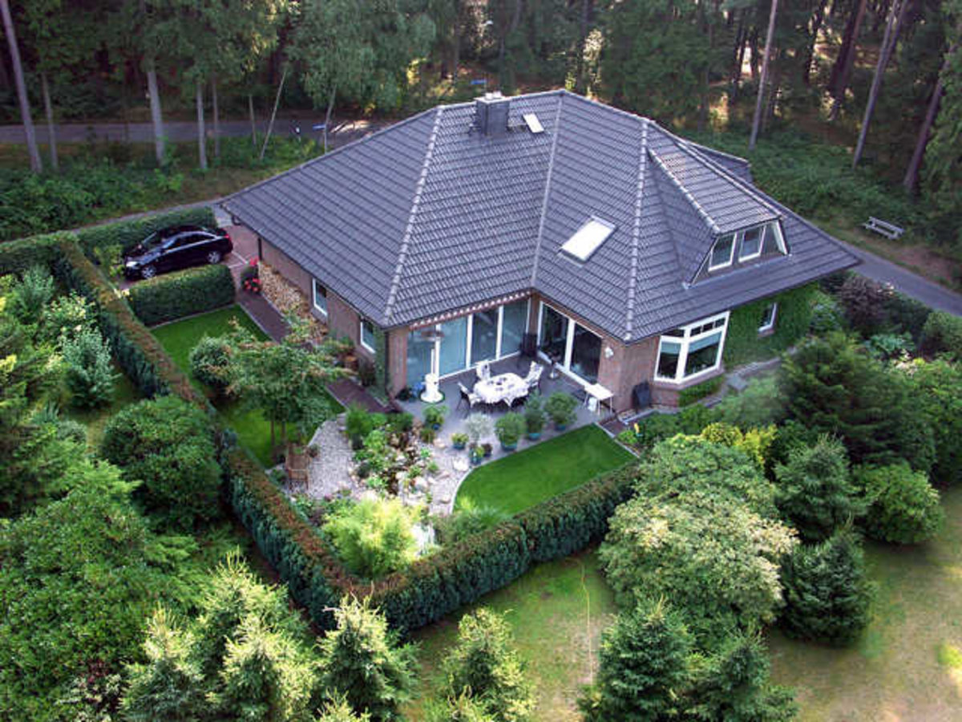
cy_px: 361
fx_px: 889
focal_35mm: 32
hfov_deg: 56.8
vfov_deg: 44.2
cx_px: 481
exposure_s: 1/100
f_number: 4
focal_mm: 8.32
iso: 100
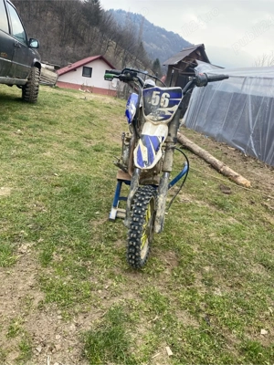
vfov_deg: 67.3
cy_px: 182
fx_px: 274
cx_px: 137
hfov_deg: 53.1
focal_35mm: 26
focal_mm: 4.25
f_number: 1.8
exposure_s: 1/449
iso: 32
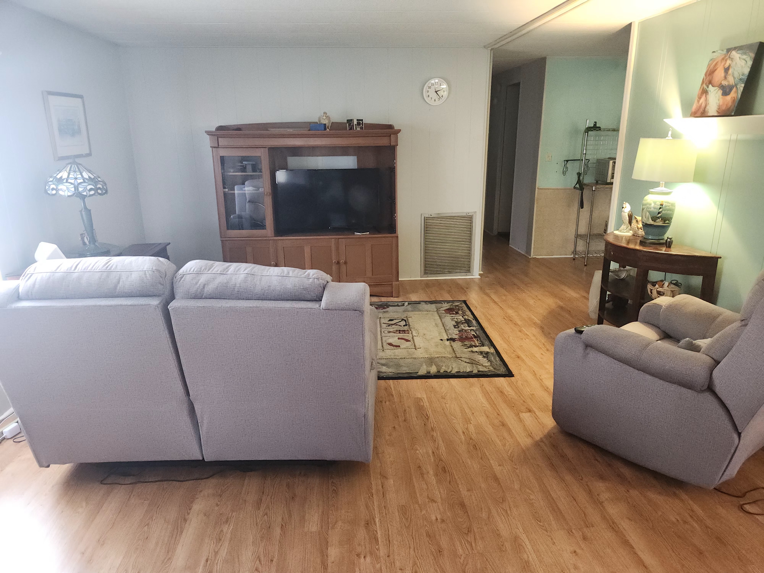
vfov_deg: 58.9
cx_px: 382
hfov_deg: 73.9
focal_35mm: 23
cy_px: 286
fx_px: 508
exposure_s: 1/60
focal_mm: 5.54
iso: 800
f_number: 1.8
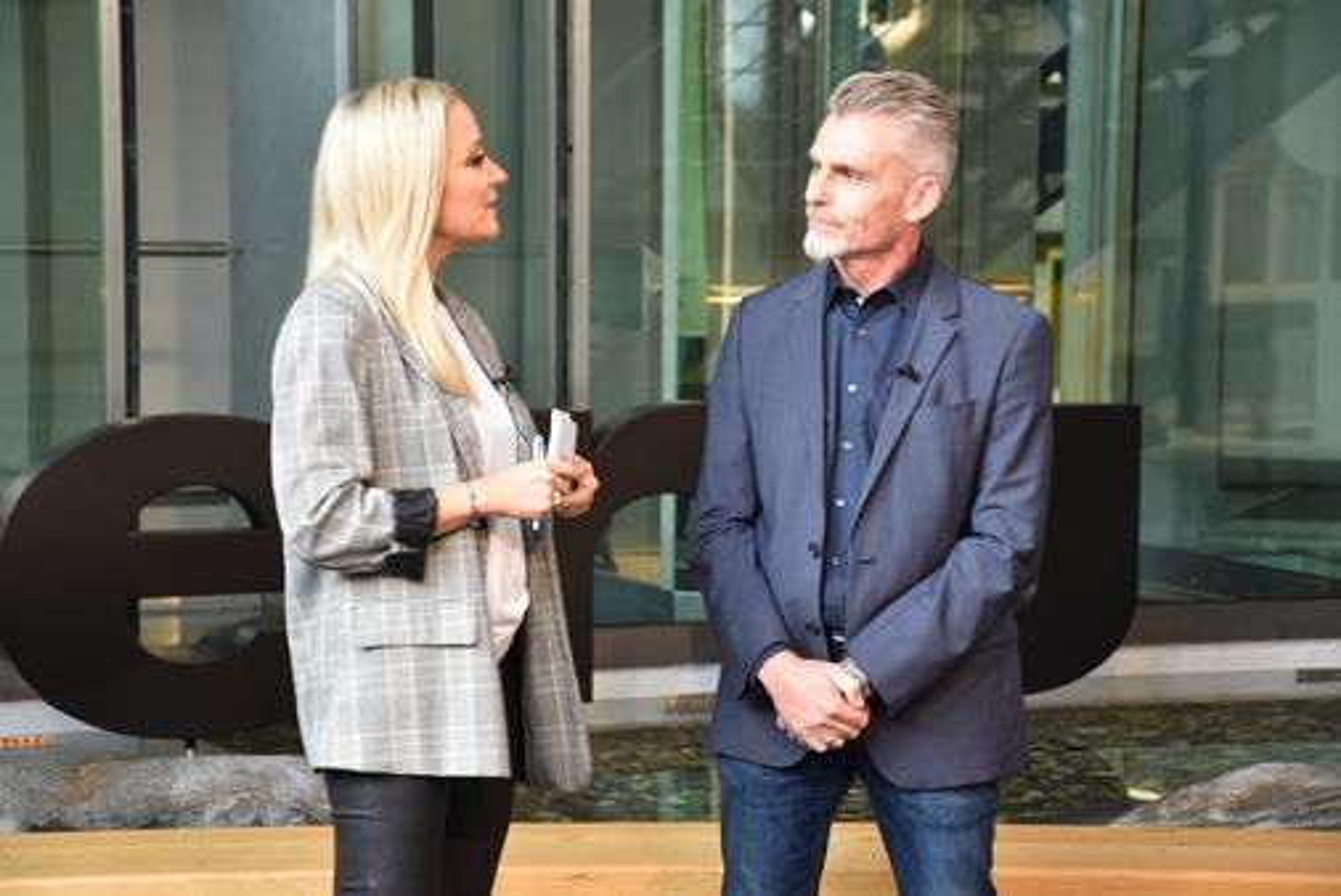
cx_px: 670
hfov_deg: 19.4
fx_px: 3913
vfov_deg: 13.1
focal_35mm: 105
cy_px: 448
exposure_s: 1/50
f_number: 5
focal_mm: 70
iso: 400
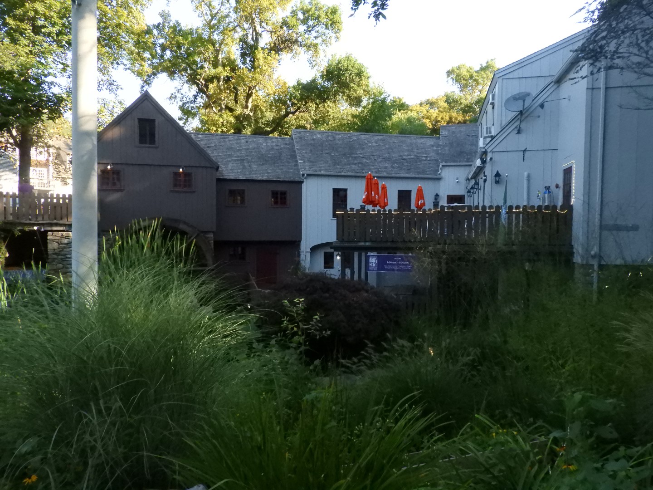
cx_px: 326
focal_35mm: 24
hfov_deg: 71.6
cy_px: 245
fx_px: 453
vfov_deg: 56.8
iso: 1600
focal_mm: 4.3
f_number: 3.8
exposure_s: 1/2000
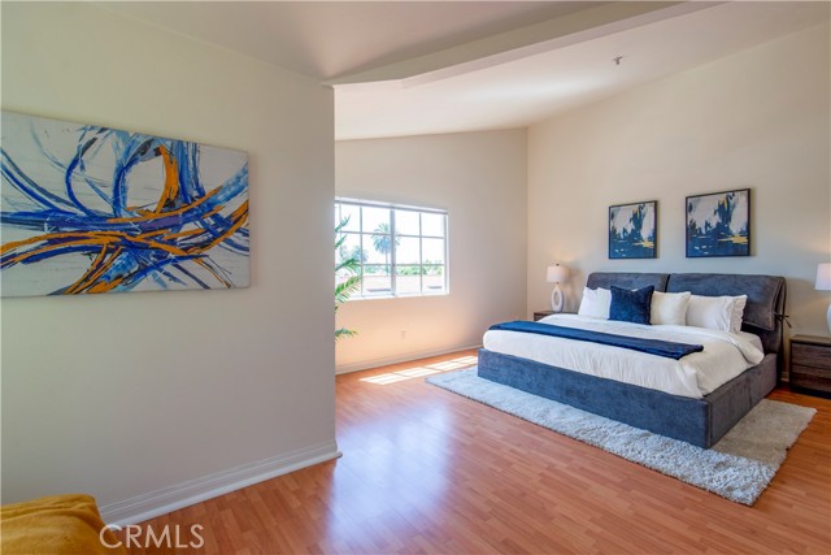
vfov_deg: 77.4
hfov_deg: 100.4
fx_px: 346
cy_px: 278
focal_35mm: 15
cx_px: 416
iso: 400
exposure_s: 1/400
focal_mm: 15
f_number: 5.6
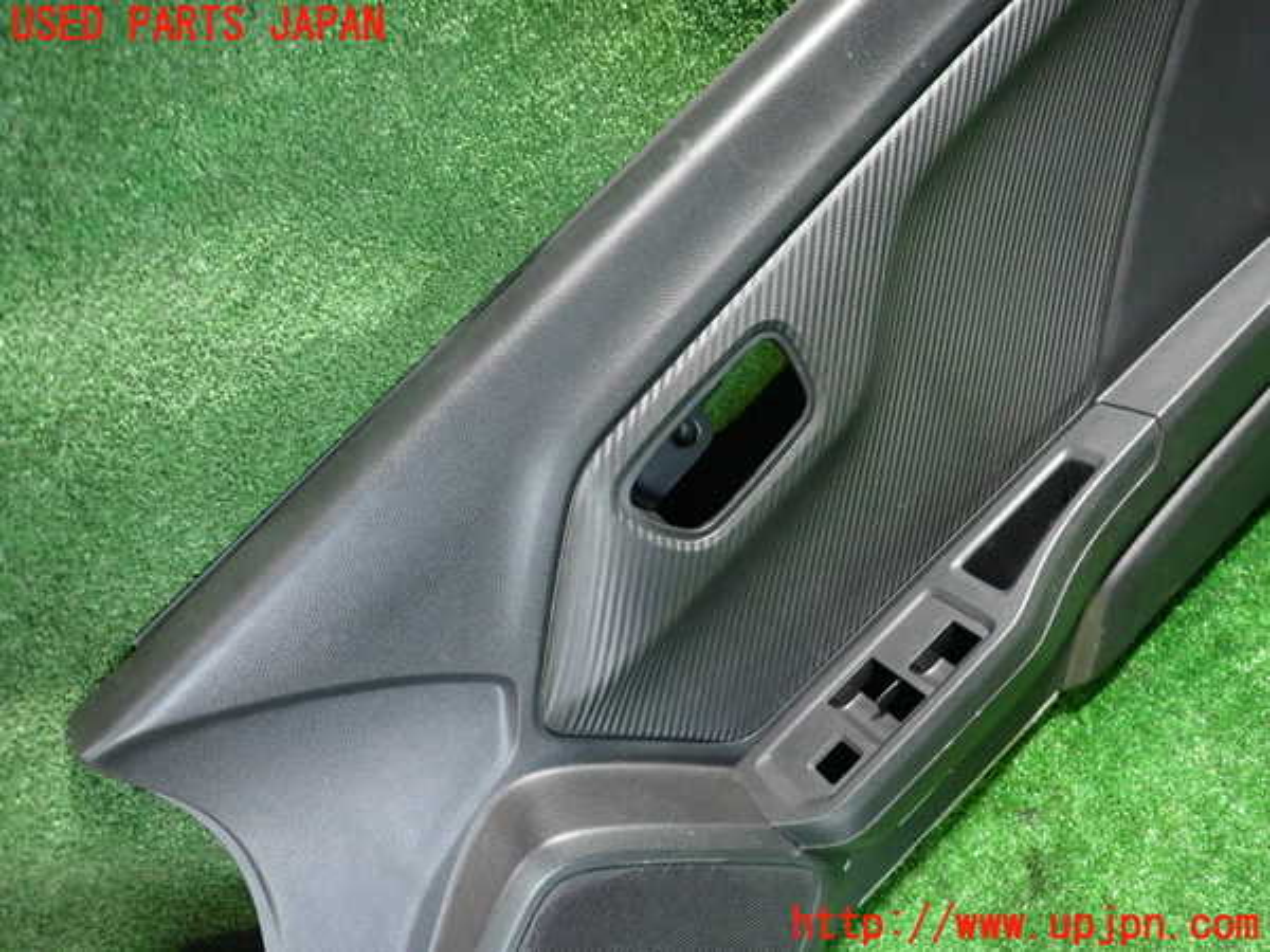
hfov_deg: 69.4
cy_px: 476
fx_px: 917
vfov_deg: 54.9
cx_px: 635
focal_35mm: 25
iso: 640
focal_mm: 4.5
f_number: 2
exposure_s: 1/30
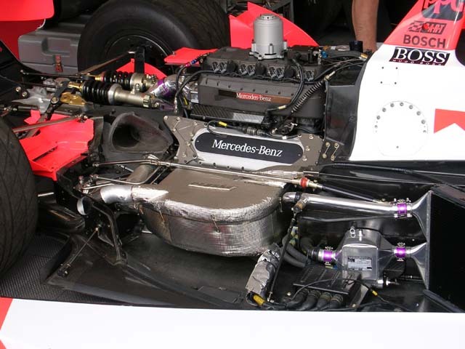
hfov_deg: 27.0
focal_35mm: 72
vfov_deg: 20.4
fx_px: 967
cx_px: 232
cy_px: 174
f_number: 3.7
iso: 50
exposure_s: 1/138
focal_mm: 10.9
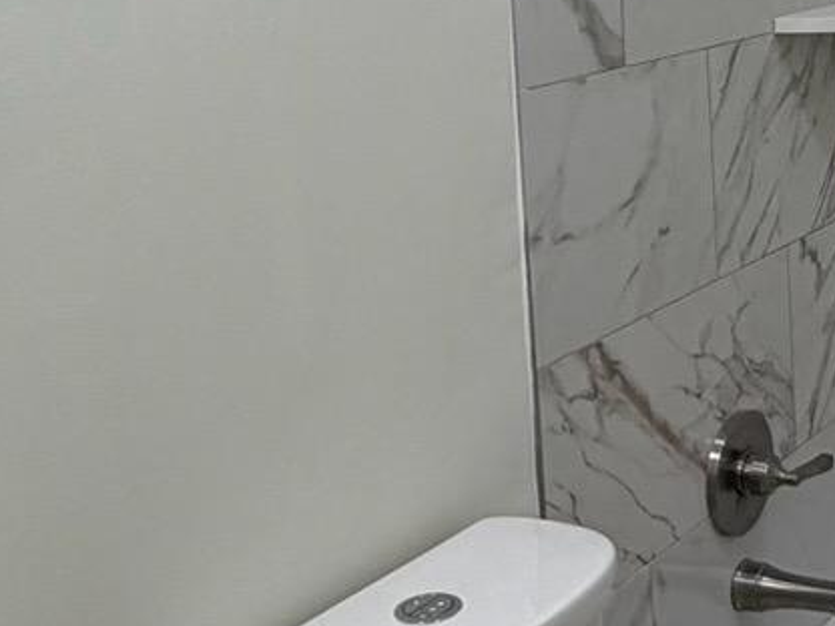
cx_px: 923
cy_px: 98
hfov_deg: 26.0
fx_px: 1664
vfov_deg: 21.0
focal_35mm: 69
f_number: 2.2
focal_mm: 2.22
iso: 125
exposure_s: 1/120
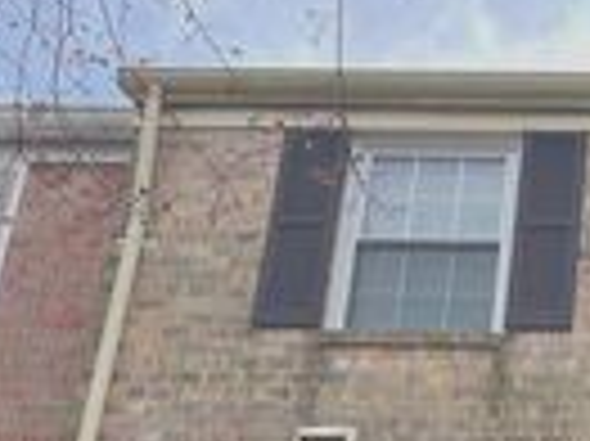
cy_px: 740
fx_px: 1686
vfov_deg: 13.7
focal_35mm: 99
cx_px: 797
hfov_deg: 18.3
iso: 40
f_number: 1.6
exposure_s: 1/121
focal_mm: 4.2
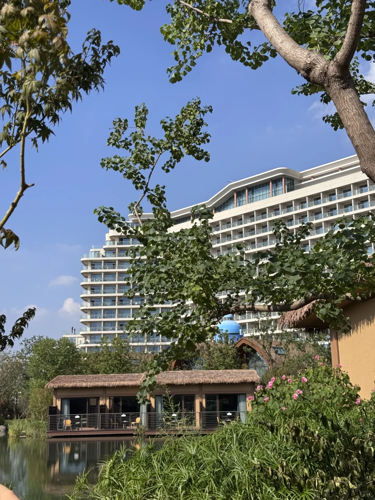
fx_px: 693
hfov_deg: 30.3
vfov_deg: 39.7
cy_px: 250
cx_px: 188
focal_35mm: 48
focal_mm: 6.76
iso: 64
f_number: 1.78
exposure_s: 1/5376
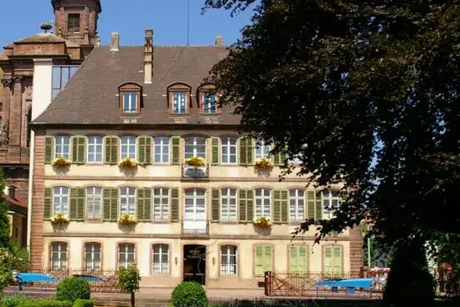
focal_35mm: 50
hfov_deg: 38.3
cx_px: 101
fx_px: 639
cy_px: 194
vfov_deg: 26.9
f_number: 11
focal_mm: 18
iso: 400
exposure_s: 1/350
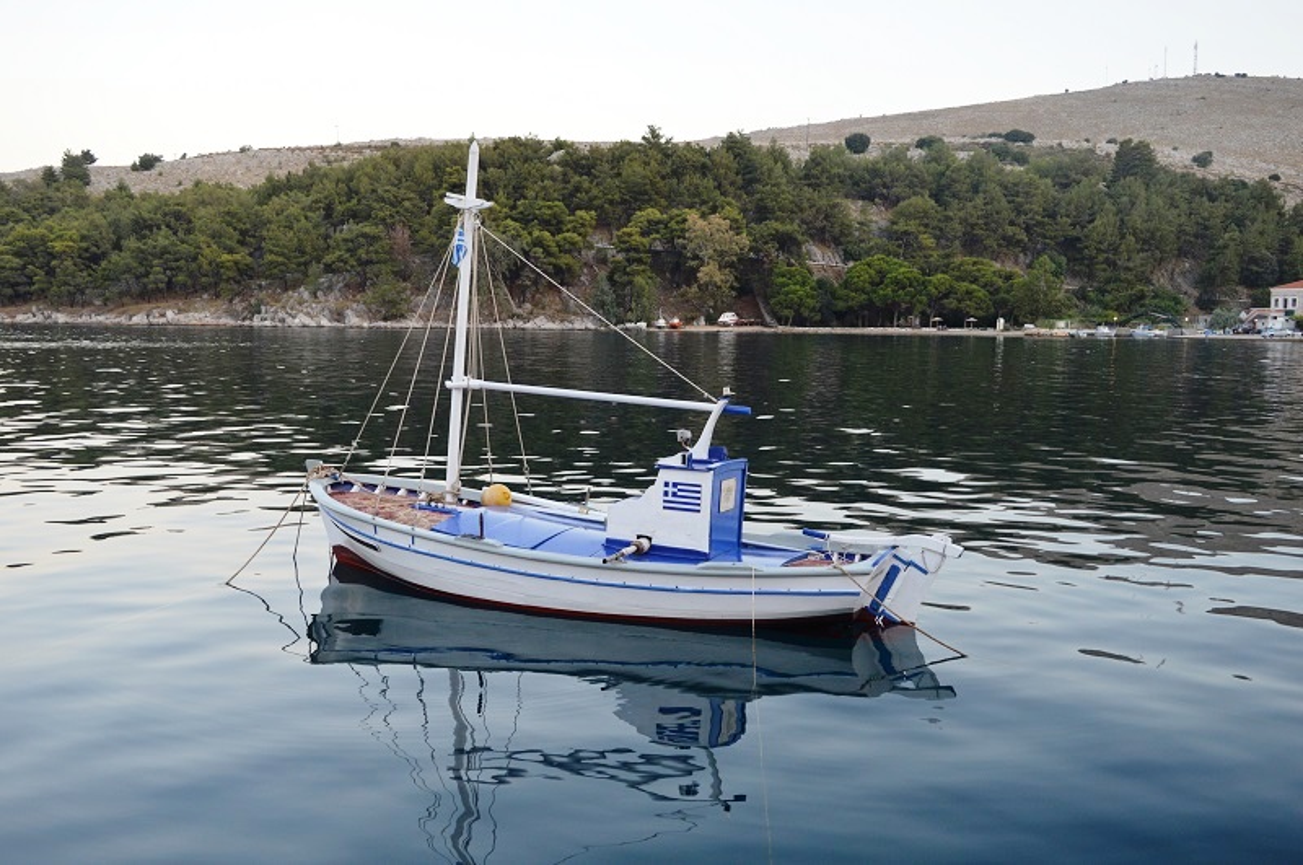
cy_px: 432
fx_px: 1193
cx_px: 652
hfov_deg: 57.3
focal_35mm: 33
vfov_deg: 39.9
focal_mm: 22
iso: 400
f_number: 5
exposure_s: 1/100
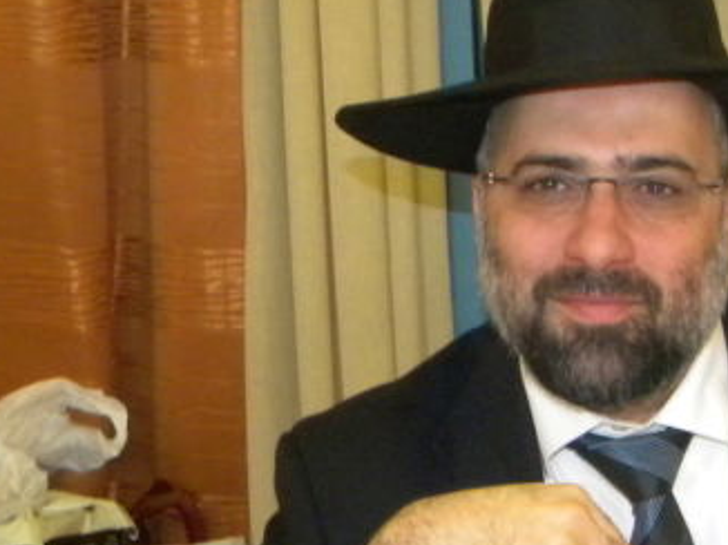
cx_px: 1079
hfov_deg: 19.5
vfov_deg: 16.6
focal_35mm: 88
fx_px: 1849
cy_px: 471
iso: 400
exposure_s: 1/26
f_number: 3.5
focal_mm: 5
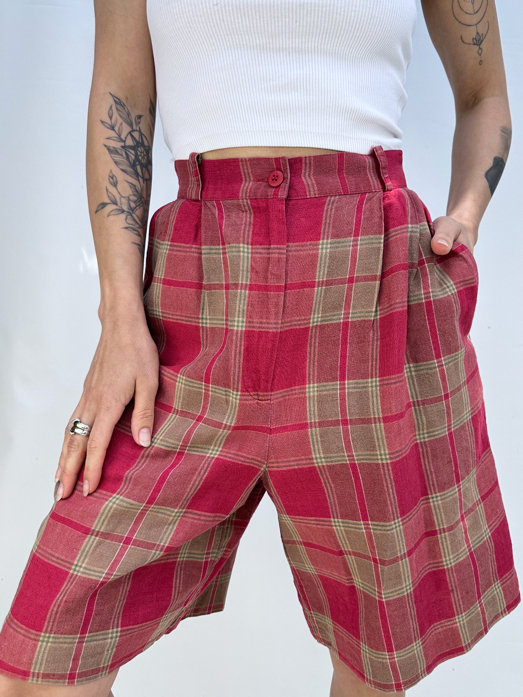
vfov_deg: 71.6
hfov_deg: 56.8
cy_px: 348
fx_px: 483
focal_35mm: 24
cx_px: 262
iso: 80
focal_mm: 6.86
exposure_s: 1/535
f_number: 1.78
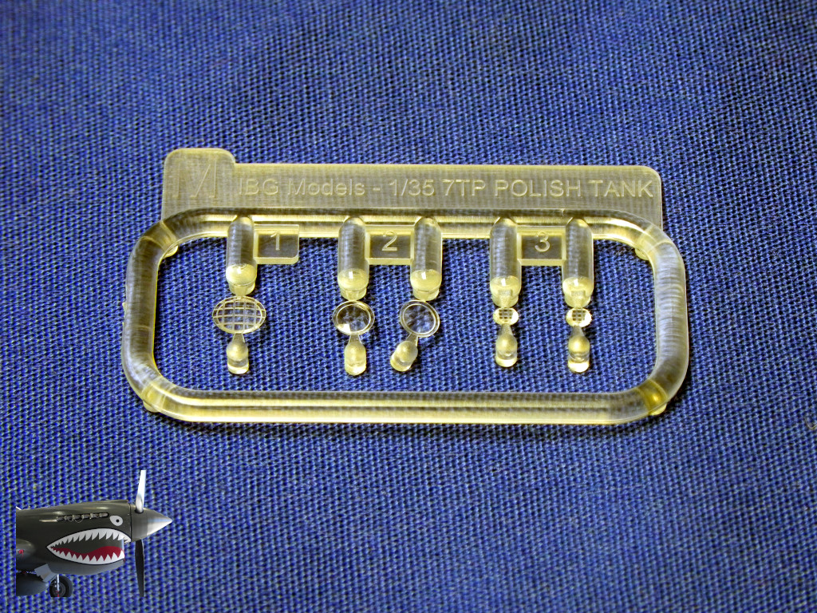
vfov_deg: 8.1
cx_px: 408
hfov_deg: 10.7
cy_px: 306
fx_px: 4343
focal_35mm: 184
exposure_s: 1/16.1
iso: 400
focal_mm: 32.7
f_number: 4.5
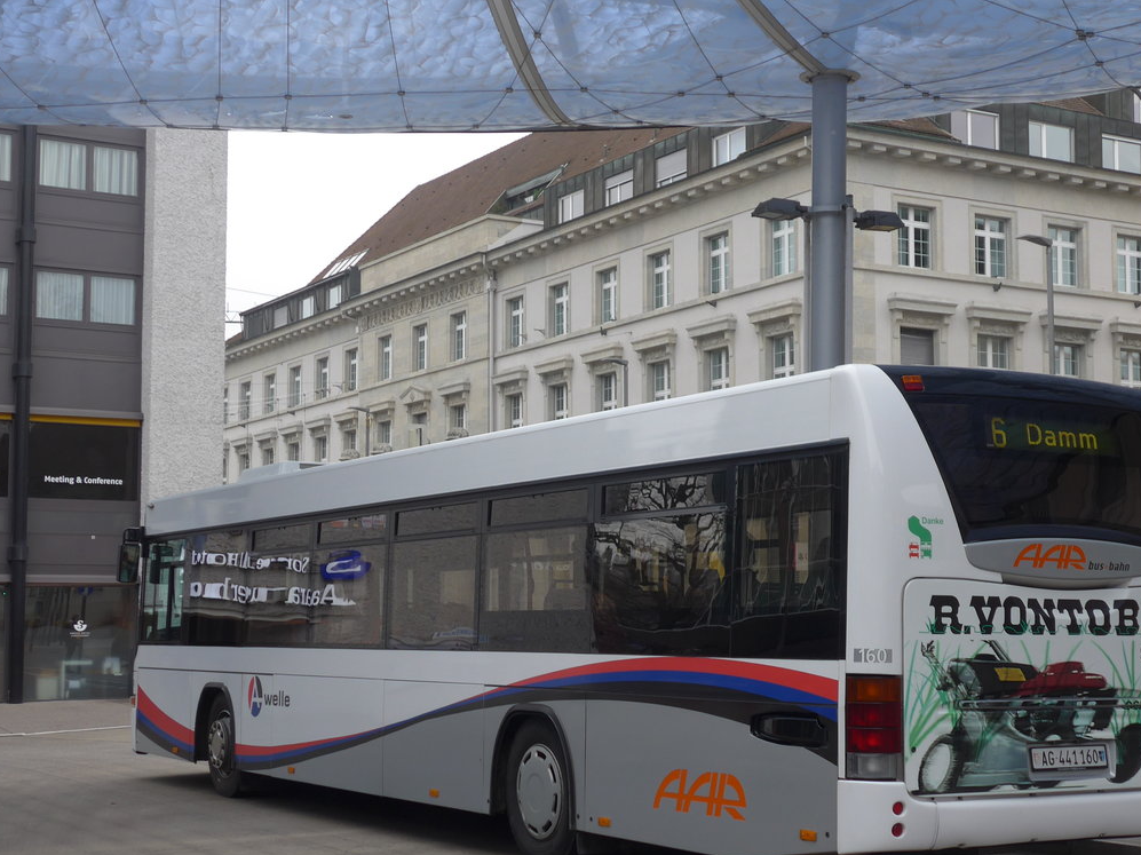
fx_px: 1944
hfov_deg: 32.6
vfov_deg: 24.8
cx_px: 672
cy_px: 477
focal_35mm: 59
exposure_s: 1/60
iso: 100
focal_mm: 10.1
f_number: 3.2
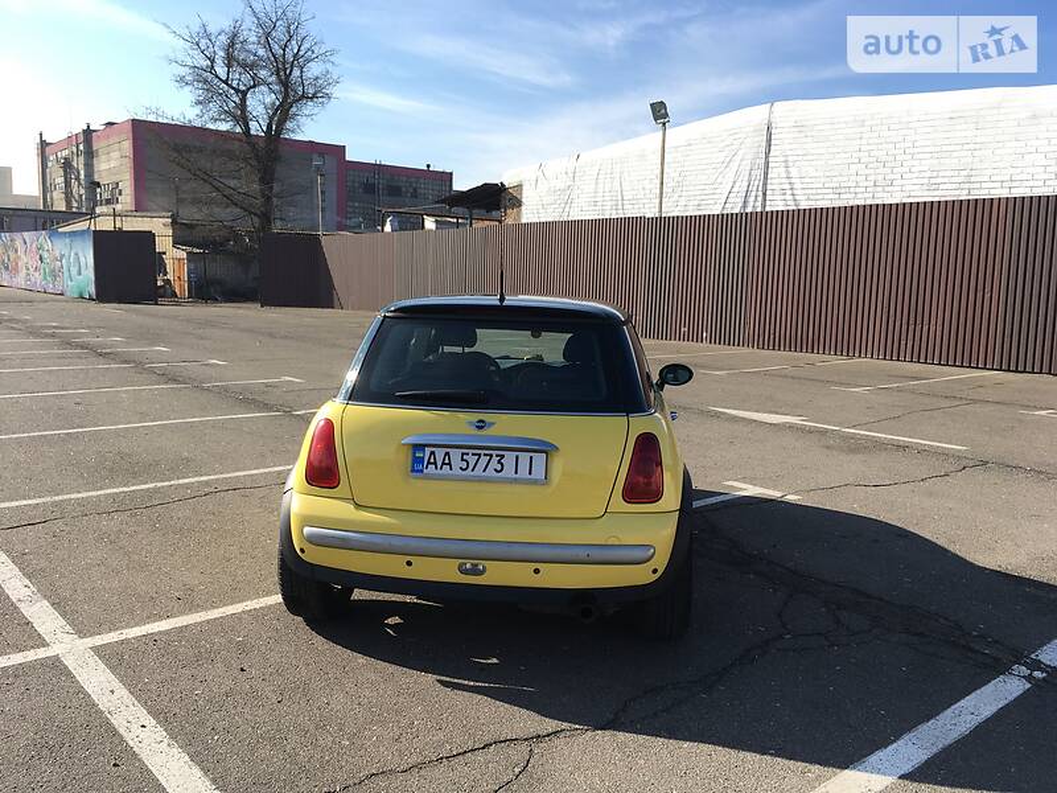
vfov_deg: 48.2
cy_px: 396
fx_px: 886
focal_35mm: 29
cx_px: 528
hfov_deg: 61.7
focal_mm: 4.2
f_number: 2.2
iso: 25
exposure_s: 1/864
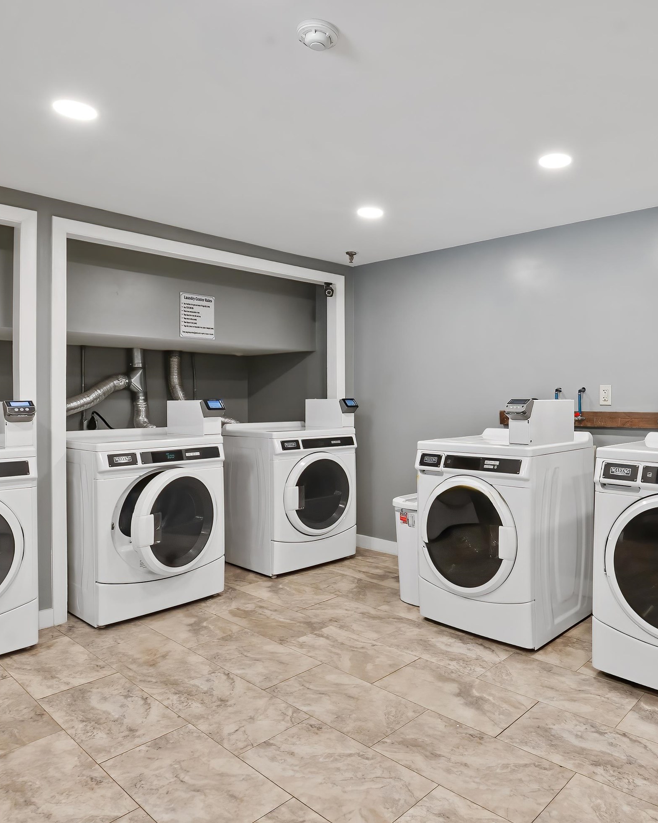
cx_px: 429
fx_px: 536
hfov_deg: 61.8
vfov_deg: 75.0
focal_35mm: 22
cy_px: 395
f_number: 9
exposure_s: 1/8
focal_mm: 10
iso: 500
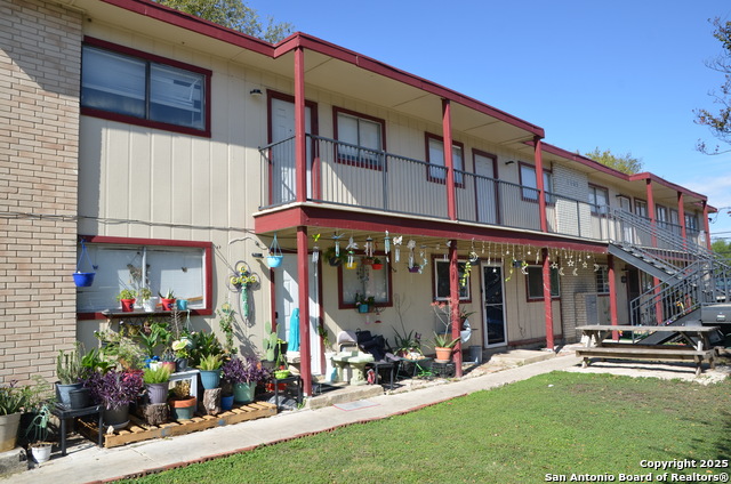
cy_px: 242
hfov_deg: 70.5
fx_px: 517
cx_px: 366
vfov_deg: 50.2
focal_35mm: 26
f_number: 8
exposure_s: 1/250
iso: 160
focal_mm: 17
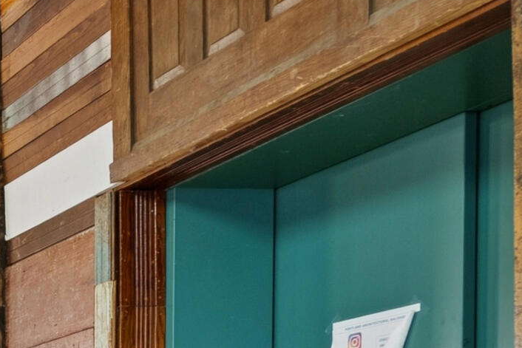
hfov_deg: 16.5
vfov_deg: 14.6
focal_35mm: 85
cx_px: -585
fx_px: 1233
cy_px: 569
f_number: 7.1
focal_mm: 20
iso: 320
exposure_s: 1/10
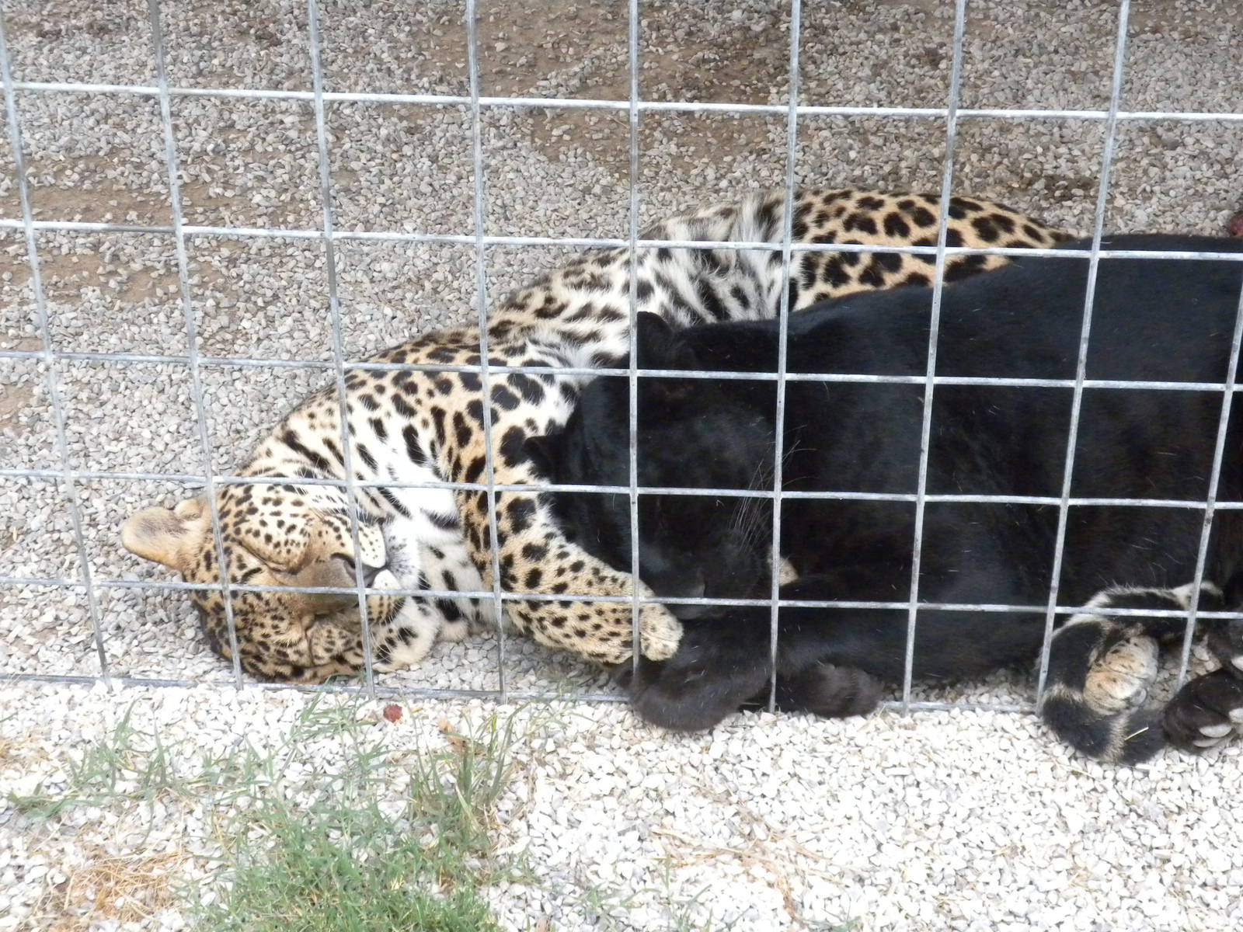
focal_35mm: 72
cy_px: 466
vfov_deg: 20.4
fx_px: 2585
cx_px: 622
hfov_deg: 27.0
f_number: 5
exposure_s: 1/168
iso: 400
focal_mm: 12.7
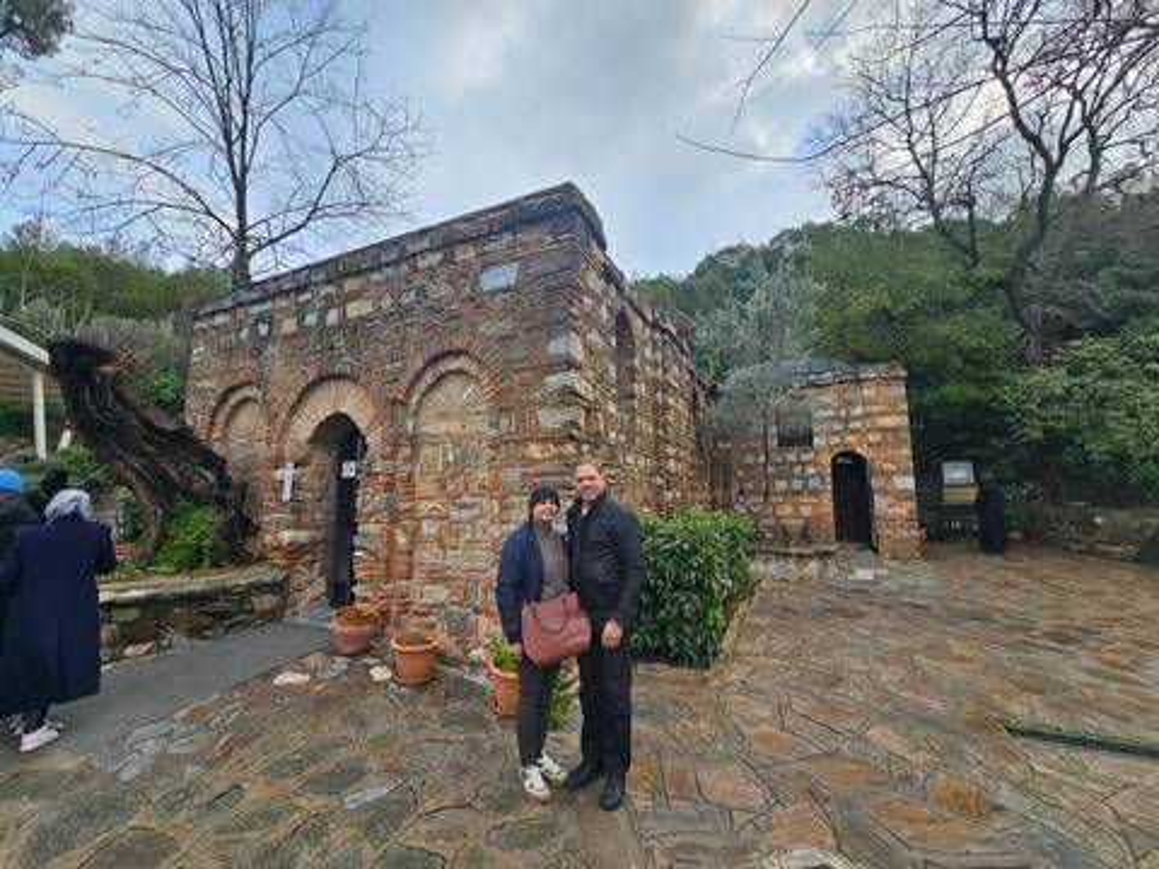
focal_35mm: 13
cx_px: 580
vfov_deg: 89.9
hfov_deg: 106.2
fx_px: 435
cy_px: 434
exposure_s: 1/283
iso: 50
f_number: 2.2
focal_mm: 2.2
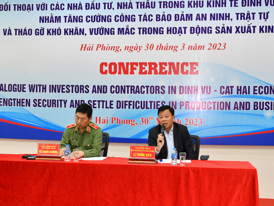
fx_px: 428
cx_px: 143
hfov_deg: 35.5
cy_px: 103
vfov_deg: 27.0
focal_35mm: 54
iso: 500
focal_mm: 24
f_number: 5.6
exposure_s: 1/50
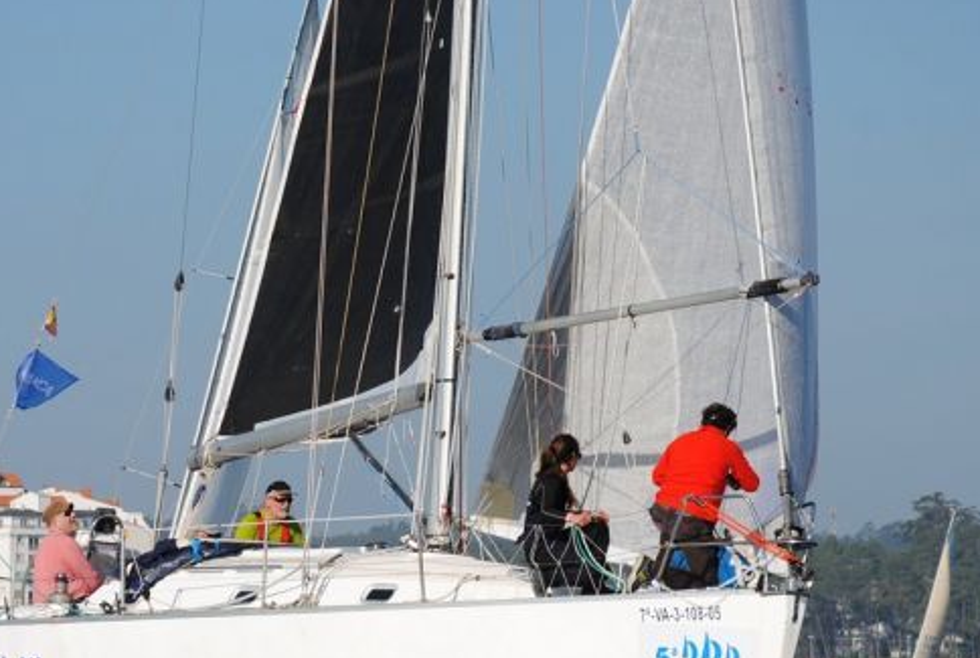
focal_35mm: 248
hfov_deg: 8.3
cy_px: 499
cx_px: 383
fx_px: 6766
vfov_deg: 5.6
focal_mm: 100
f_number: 7.1
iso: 100
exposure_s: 1/800
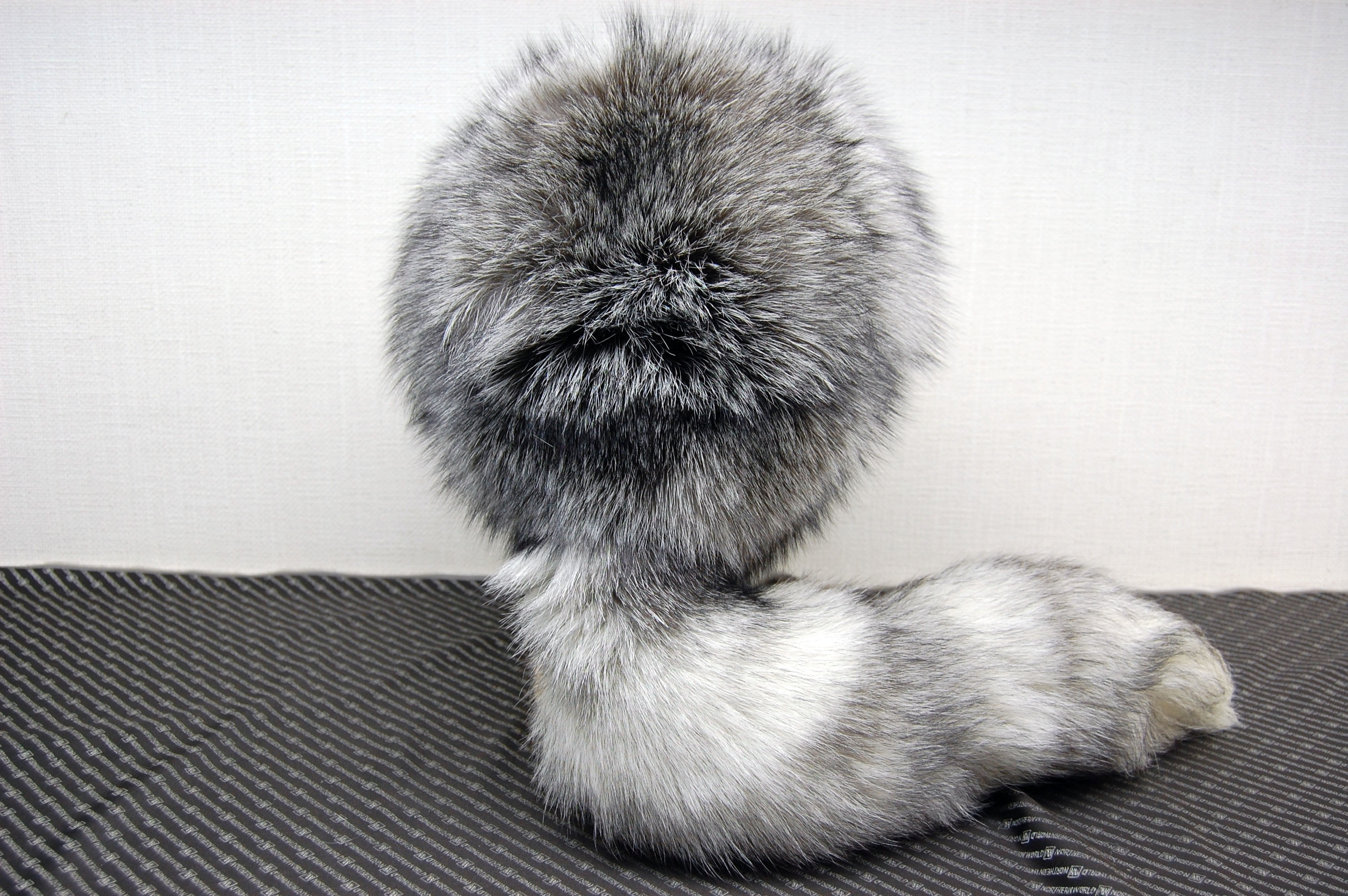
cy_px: 448
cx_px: 674
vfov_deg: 36.8
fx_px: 1347
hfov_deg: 53.2
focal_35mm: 36
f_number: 5
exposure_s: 1/100
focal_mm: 24
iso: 400
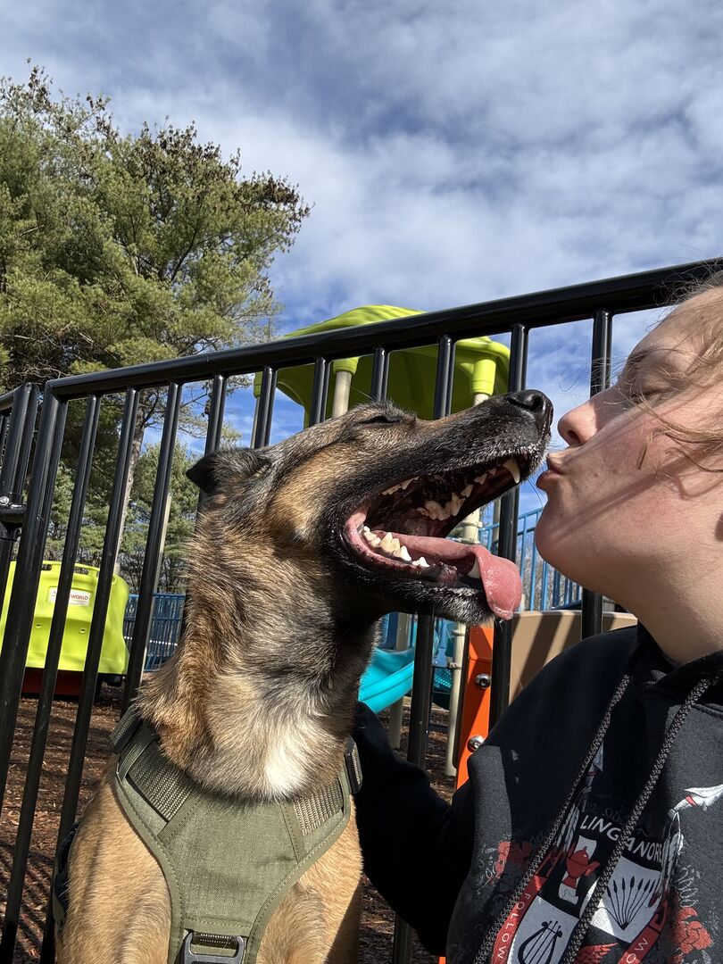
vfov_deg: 60.0
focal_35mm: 30
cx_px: 362
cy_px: 482
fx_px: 835
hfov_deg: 46.8
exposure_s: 1/1418
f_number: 1.9
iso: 25
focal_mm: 2.69
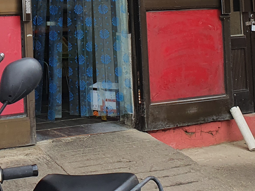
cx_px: -4
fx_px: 663
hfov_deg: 21.0
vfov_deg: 15.5
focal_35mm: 90
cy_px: -69
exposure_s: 1/128
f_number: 2.4
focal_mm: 4.32
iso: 50
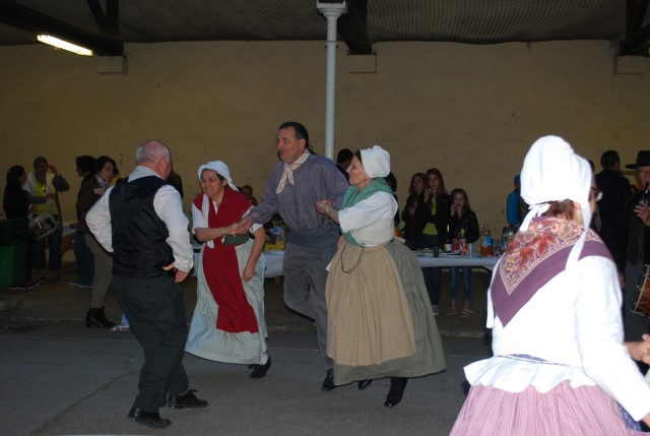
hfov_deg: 41.1
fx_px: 868
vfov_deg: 28.2
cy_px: 218
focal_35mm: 48
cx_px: 325
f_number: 5
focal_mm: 32
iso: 400
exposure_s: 1/60
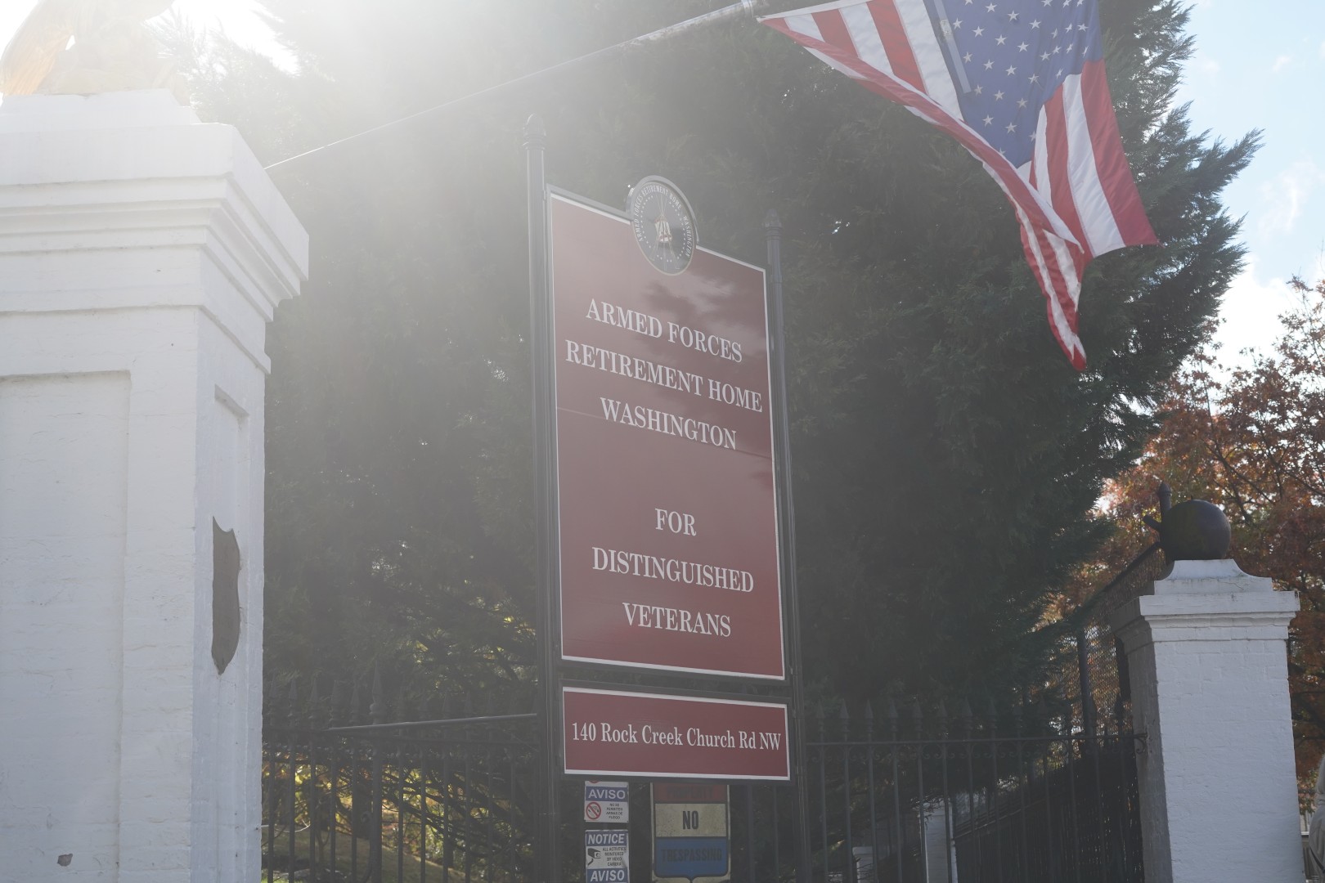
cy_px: 442
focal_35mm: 50
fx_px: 1840
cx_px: 662
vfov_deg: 27.0
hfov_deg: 39.6
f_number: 5
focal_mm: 50
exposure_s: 1/1600
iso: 500
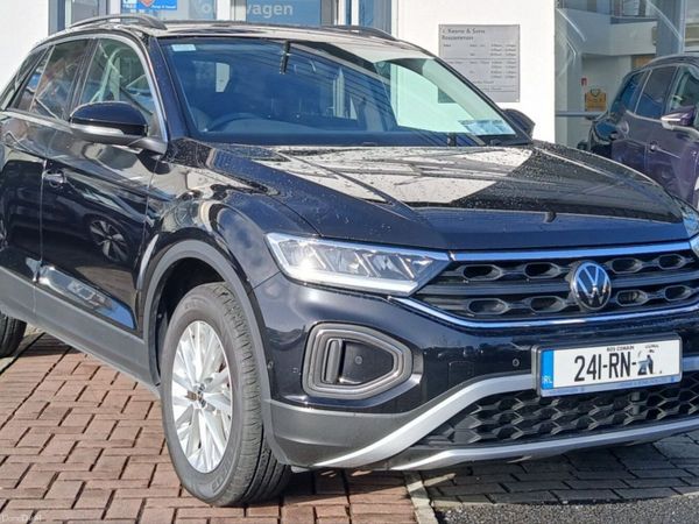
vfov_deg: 53.1
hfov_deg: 67.3
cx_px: 350
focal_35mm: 26
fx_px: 525
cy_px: 262
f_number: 1.8
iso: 20
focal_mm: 3.98
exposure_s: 1/378
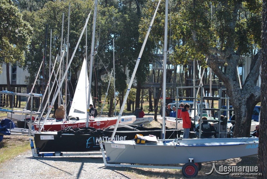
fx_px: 613
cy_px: 90
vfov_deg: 16.6
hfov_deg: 24.6
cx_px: 134
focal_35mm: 82
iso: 100
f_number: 7.1
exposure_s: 1/200
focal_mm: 55
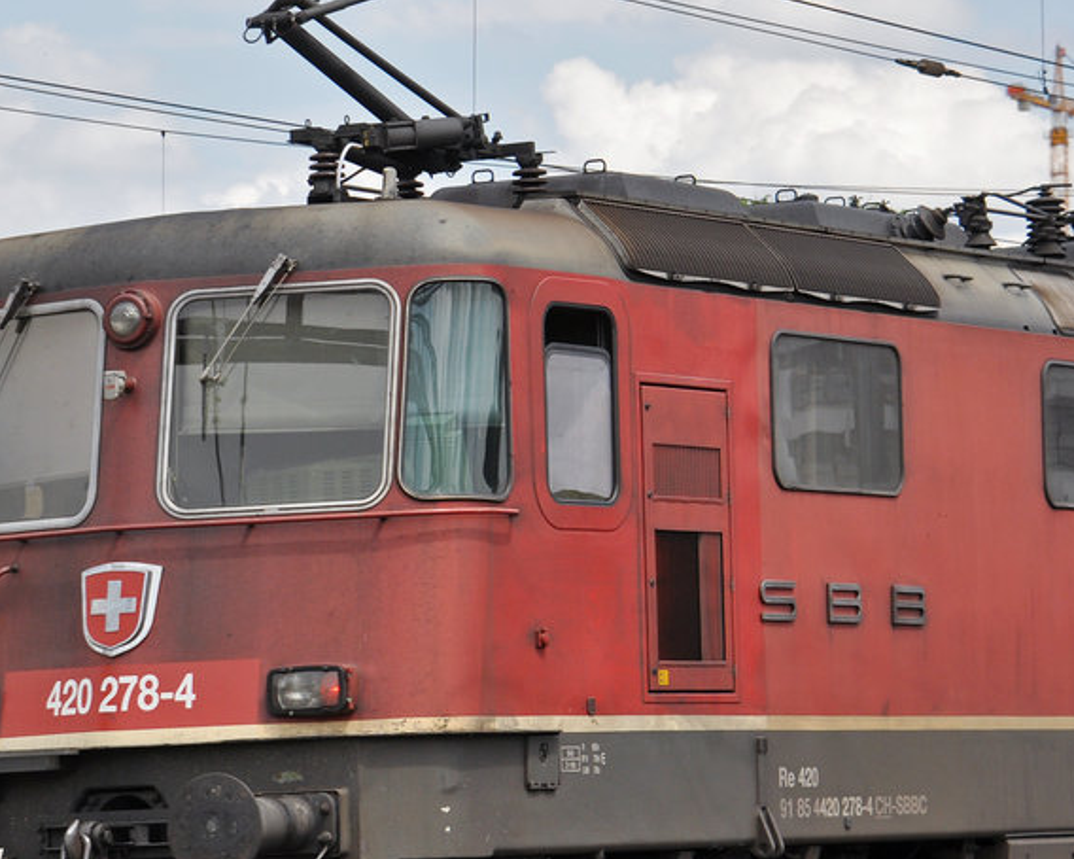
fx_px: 6609
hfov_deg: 9.3
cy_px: 374
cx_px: 554
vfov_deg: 7.4
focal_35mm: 208
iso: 250
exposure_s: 1/1000
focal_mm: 70
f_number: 5
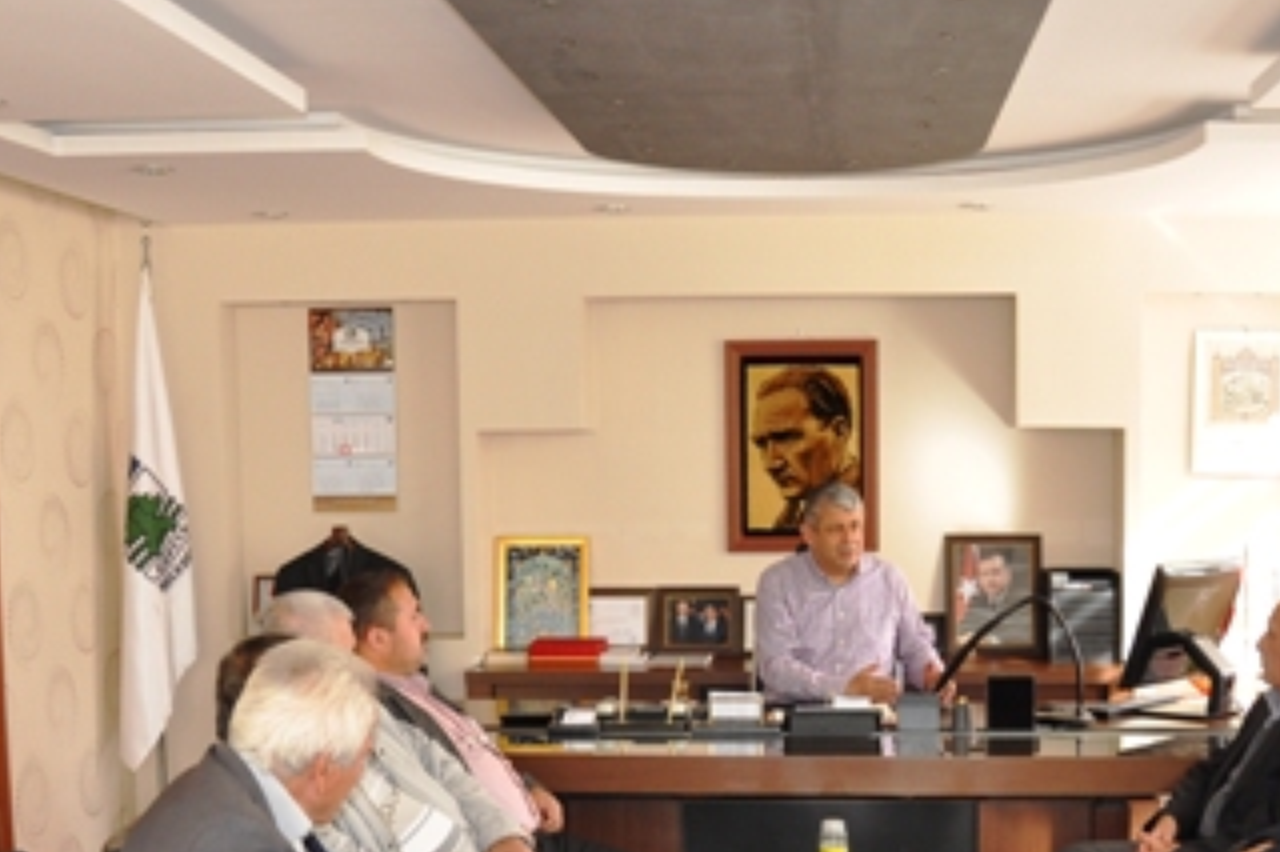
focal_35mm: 54
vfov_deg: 24.6
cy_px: 698
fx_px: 1919
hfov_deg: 36.6
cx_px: 828
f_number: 4
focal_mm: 18
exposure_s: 1/160
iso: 640
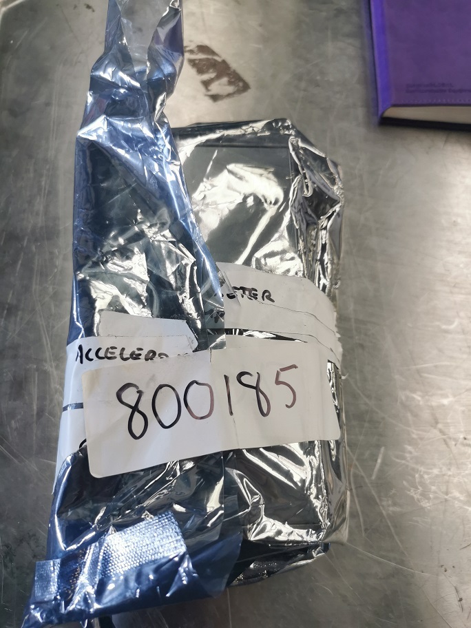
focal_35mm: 27
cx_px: 236
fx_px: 490
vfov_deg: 65.3
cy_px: 314
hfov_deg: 51.4
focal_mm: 5.58
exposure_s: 1/50
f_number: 1.8
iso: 160
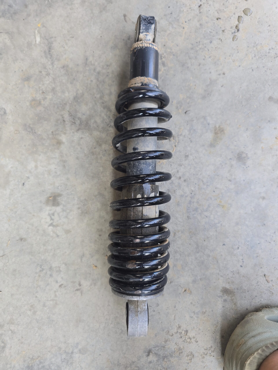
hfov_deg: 58.9
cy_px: 185
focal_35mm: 23
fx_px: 246
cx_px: 139
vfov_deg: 73.9
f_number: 1.7
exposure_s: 1/180
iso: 64
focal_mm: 6.3
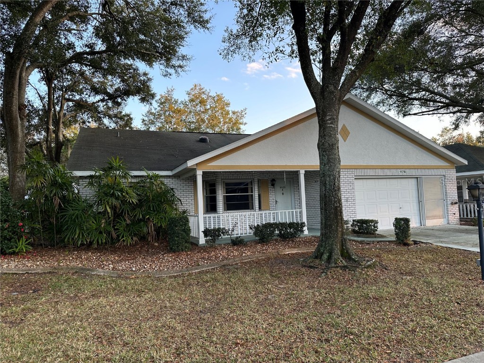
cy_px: 182
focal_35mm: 24
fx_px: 336
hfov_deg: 71.6
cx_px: 242
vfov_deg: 56.8
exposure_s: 1/163
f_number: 1.78
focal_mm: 6.86
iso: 80
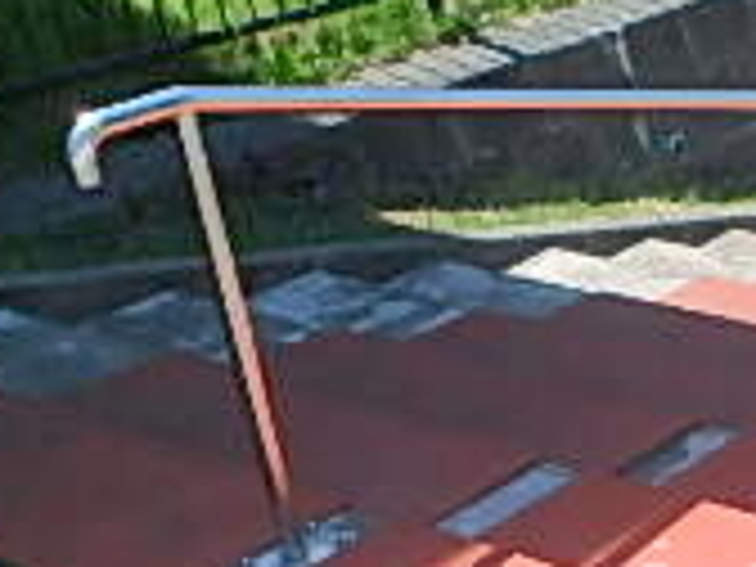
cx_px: 940
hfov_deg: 22.3
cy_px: 594
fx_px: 1747
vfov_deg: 17.9
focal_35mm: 80
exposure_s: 1/1000
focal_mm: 3.7
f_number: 3.5
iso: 125
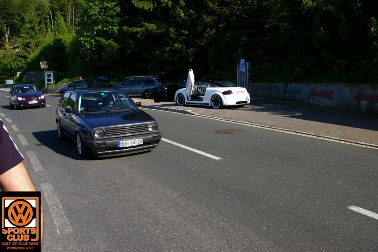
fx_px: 331
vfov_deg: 41.7
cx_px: 189
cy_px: 126
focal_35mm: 32
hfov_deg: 59.5
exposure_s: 1/180
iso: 200
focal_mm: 21
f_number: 9.5
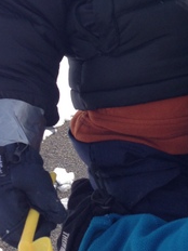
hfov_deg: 16.0
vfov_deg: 21.3
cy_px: 48
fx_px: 659
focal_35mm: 91
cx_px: 182
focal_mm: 4.12
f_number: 2.4
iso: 50
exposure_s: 1/786
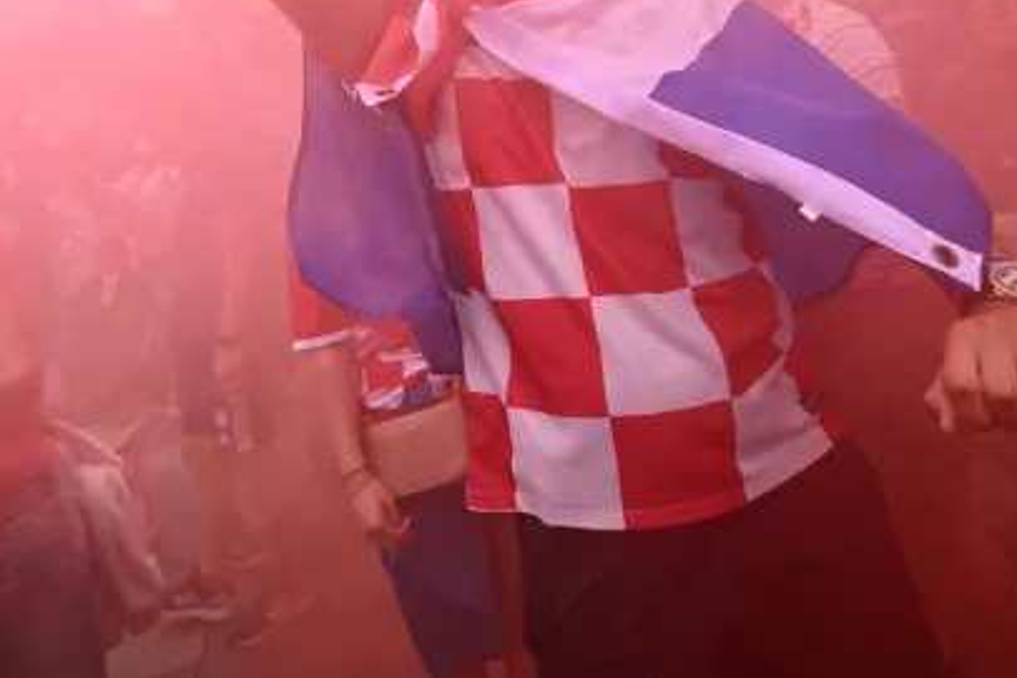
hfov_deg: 61.9
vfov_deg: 39.8
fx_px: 847
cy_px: 44
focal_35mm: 30
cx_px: 492
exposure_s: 1/4000
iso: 1000
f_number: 4
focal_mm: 16
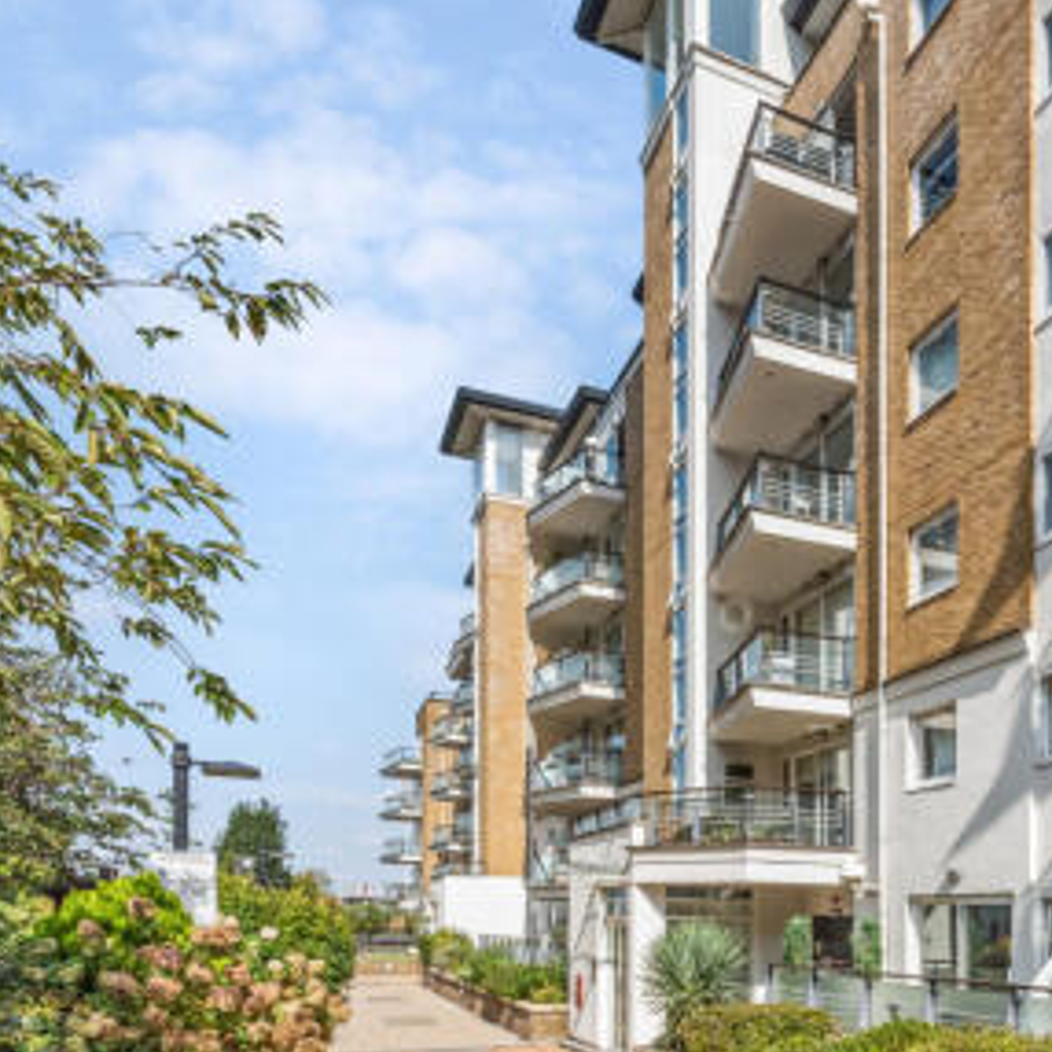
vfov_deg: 65.0
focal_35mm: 24
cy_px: 546
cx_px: 745
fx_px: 825
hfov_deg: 62.5
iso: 1600
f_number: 6.3
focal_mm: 17
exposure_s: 1/4000
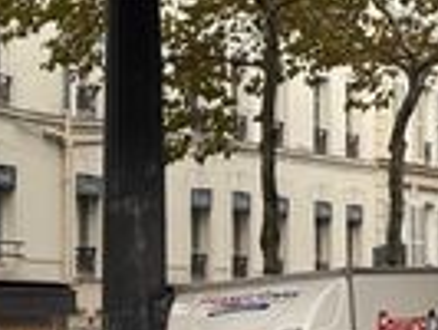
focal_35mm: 243
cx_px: 711
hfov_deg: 7.9
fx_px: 3077
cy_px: -96
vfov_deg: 6.1
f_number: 1.6
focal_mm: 5.96
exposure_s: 1/121
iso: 32
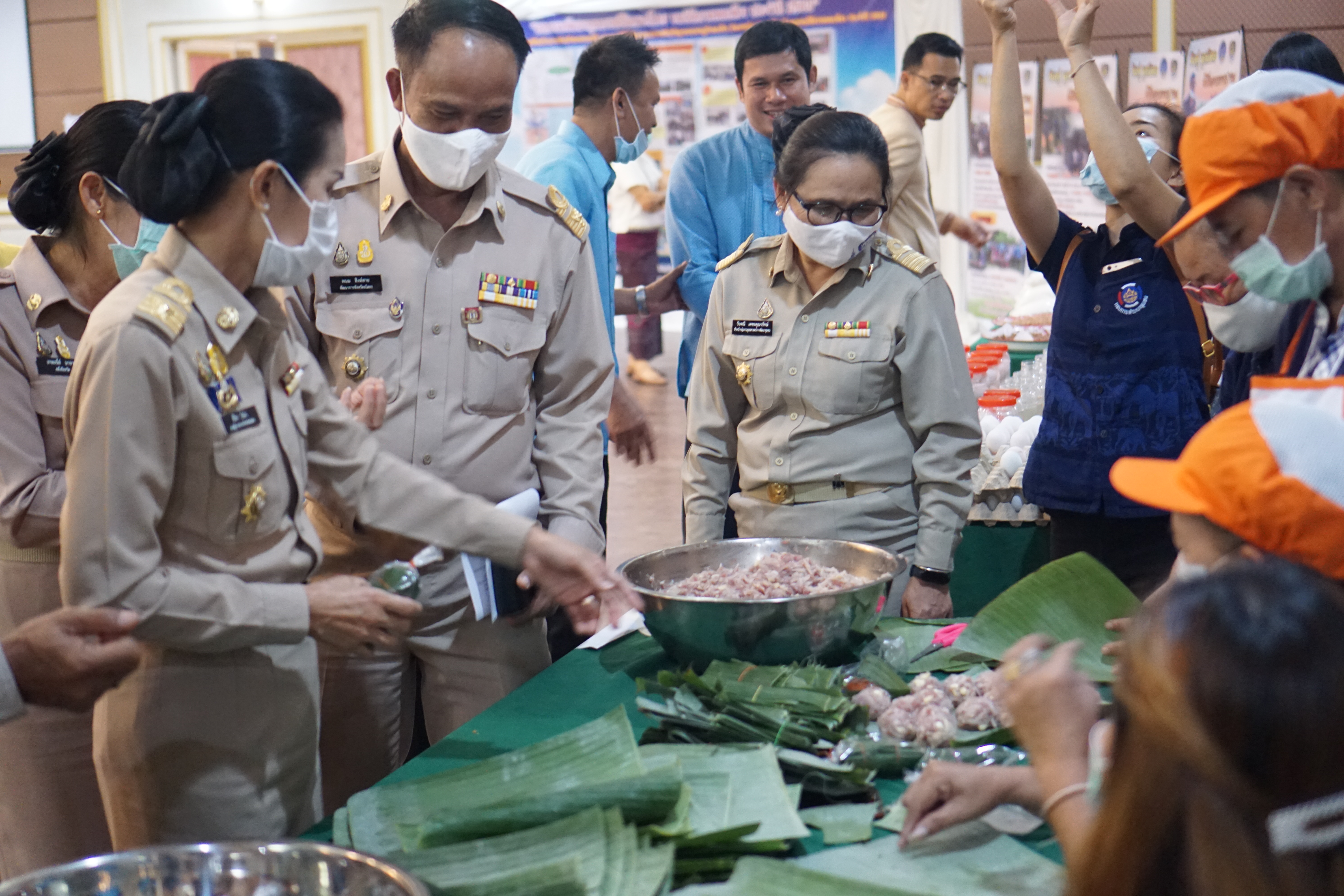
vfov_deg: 25.8
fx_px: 1960
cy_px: 448
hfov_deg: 37.9
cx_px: 672
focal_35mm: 52
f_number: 2
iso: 2500
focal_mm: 35
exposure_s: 1/60
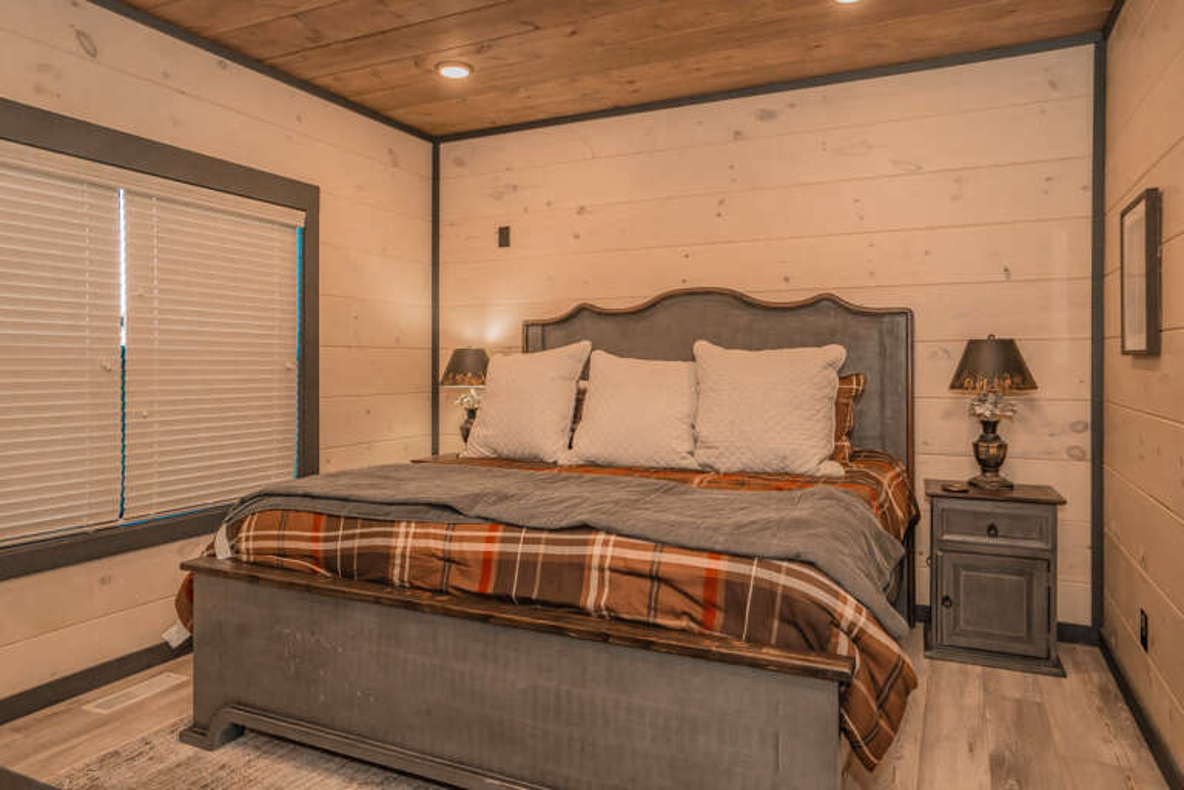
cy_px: 395
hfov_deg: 78.6
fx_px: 723
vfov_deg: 57.2
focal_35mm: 22
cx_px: 592
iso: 1600
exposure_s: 1/100
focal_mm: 22
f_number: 8
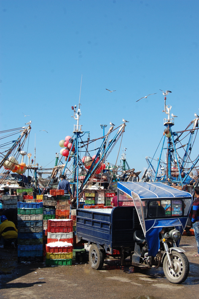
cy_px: 150
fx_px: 473
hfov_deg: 23.7
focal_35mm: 57
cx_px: 100
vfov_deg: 35.1
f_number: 9
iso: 200
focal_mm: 38
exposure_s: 1/320
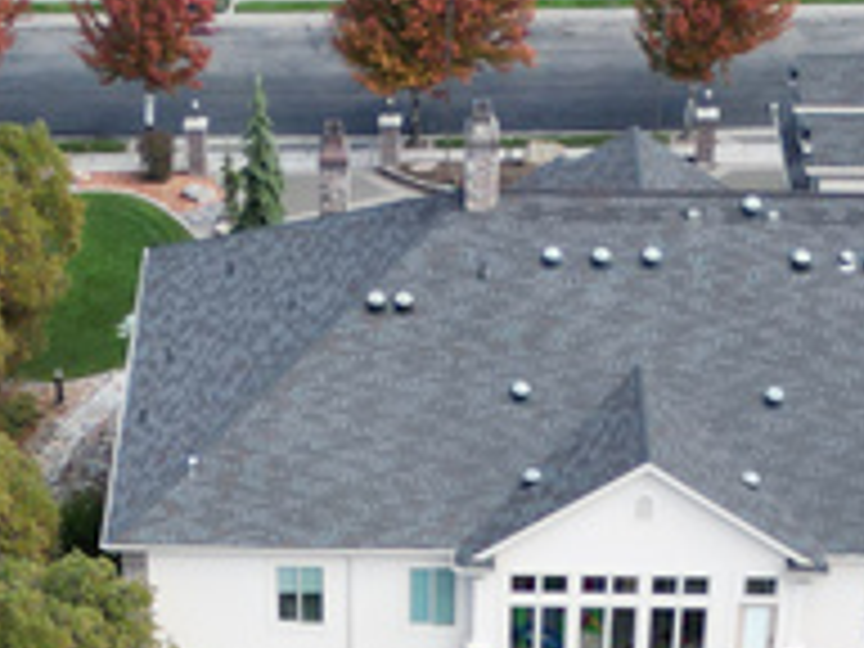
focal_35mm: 128
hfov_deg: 15.4
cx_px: 454
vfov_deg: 9.7
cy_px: 1724
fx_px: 3195
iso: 200
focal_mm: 6.72
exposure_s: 1/800
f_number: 1.7
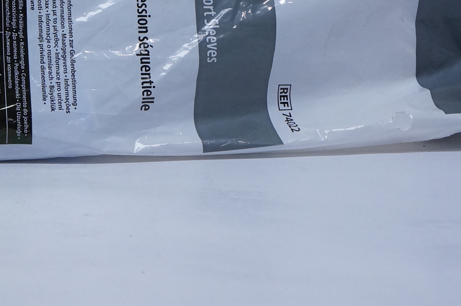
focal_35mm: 142
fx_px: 1822
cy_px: -1
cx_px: -92
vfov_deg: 9.5
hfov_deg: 14.0
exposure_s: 1/160
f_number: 5.6
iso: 800
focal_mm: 33
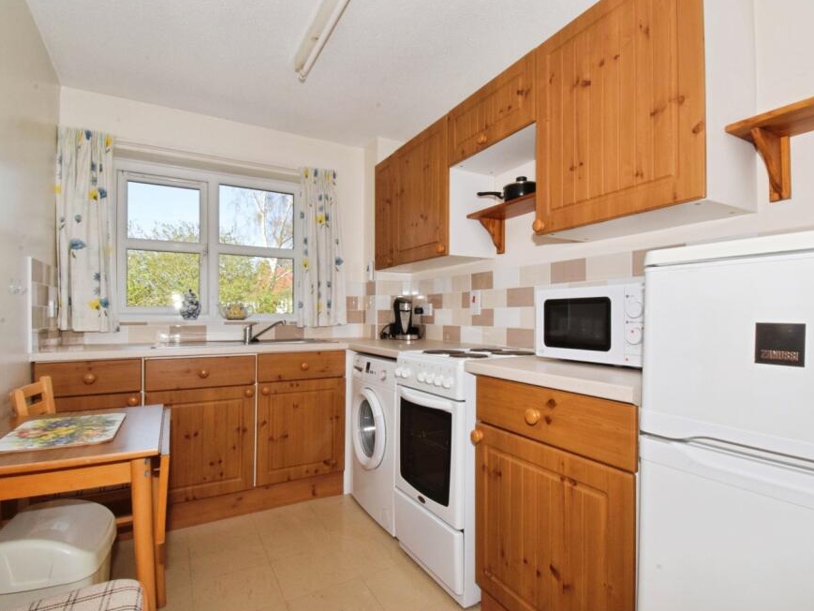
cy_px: 315
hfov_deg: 90.9
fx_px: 400
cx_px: 428
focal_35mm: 17
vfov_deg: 74.7
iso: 1000
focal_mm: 10
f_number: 22
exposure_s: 1/60
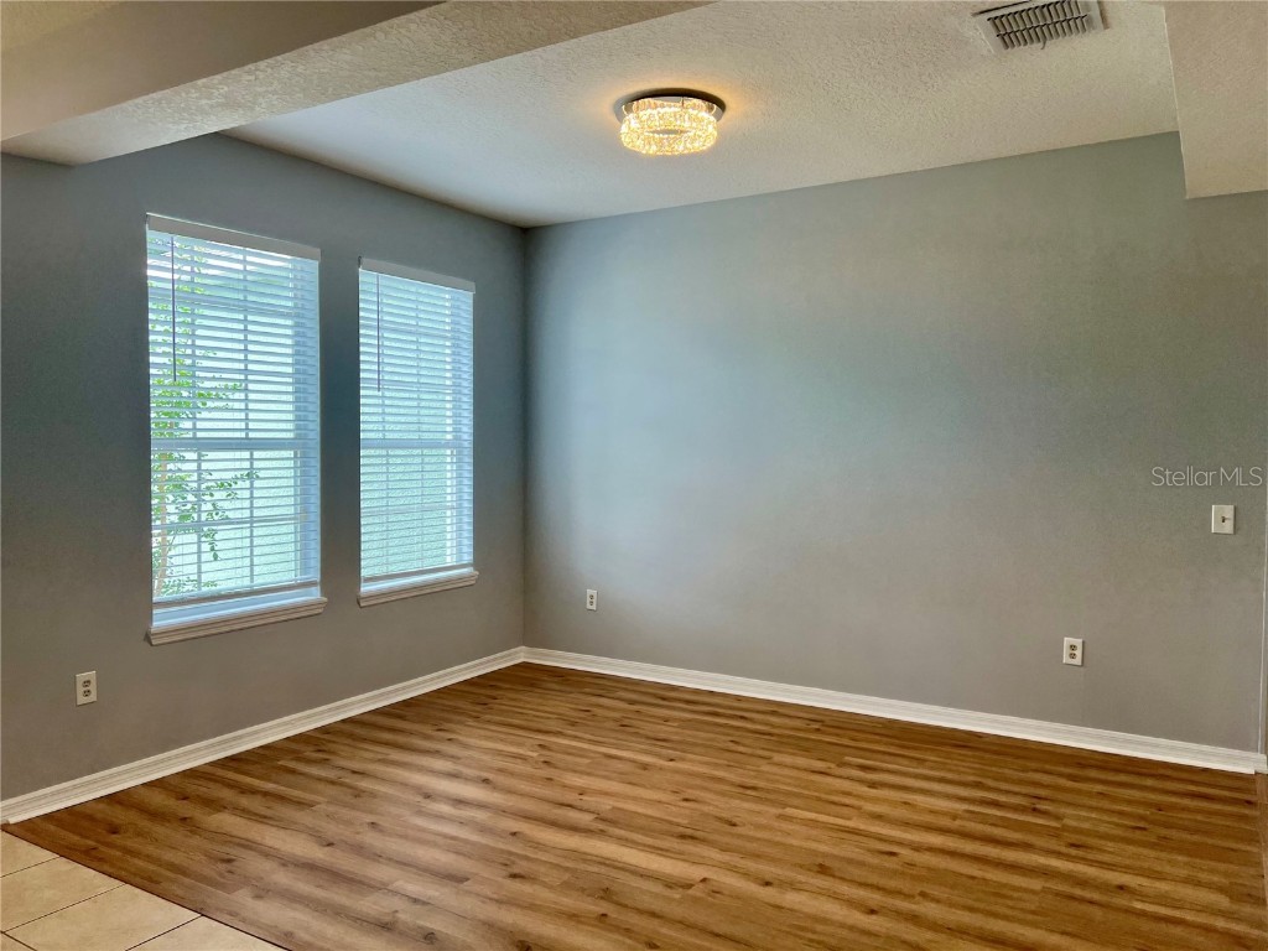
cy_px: 476
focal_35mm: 26
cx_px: 634
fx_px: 952
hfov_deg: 67.3
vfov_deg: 53.1
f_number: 1.5
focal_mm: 5.7
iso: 50
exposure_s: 1/120
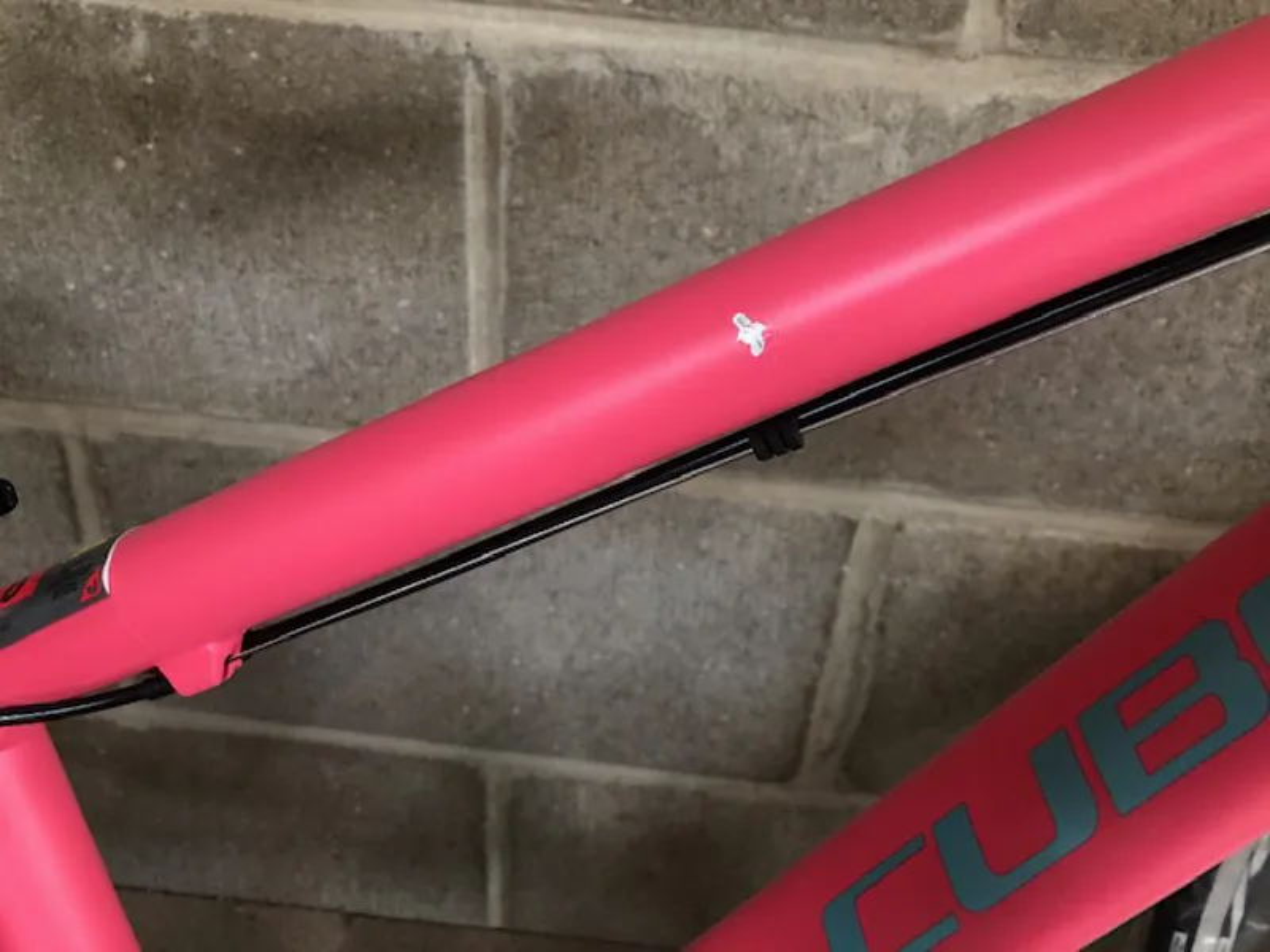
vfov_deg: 49.7
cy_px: 476
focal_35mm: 28
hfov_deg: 63.4
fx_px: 1027
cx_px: 635
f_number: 1.8
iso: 64
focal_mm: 3.99
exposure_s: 1/17
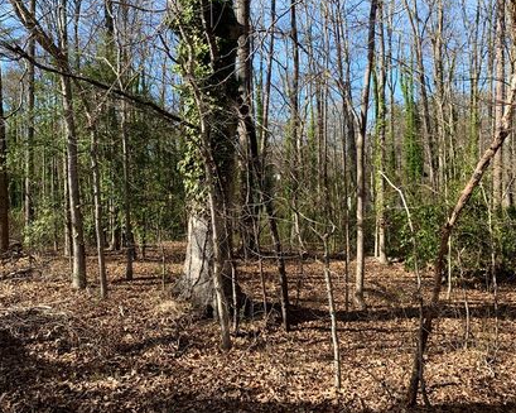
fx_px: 473
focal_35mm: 31
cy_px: 180
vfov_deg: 47.0
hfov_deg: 57.2
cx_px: 252
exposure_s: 1/771
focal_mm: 4.25
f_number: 1.8
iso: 25
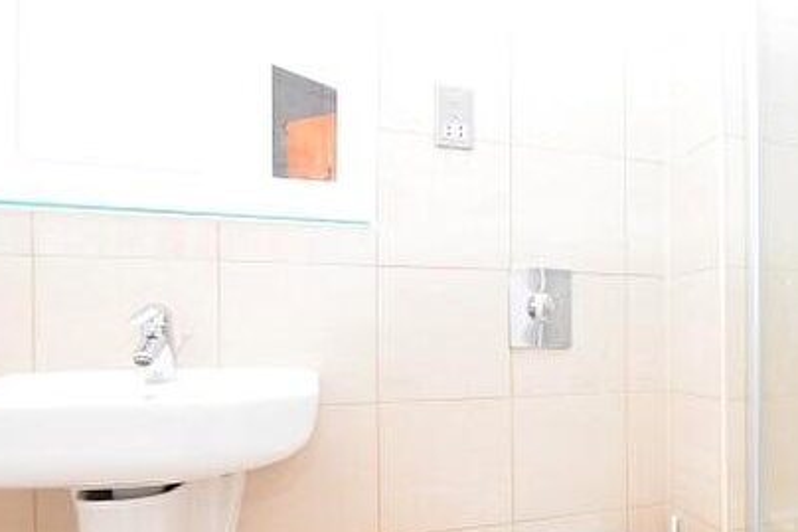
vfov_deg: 49.0
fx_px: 576
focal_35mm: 26
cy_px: 334
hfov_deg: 65.1
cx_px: 600
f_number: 4.5
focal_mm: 10
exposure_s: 1/80
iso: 800
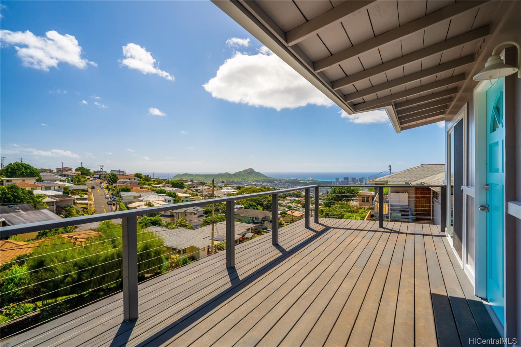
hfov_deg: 93.3
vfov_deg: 70.4
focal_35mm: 17
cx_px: 260
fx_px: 246
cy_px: 174
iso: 500
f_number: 9
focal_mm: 17
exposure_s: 1/5000
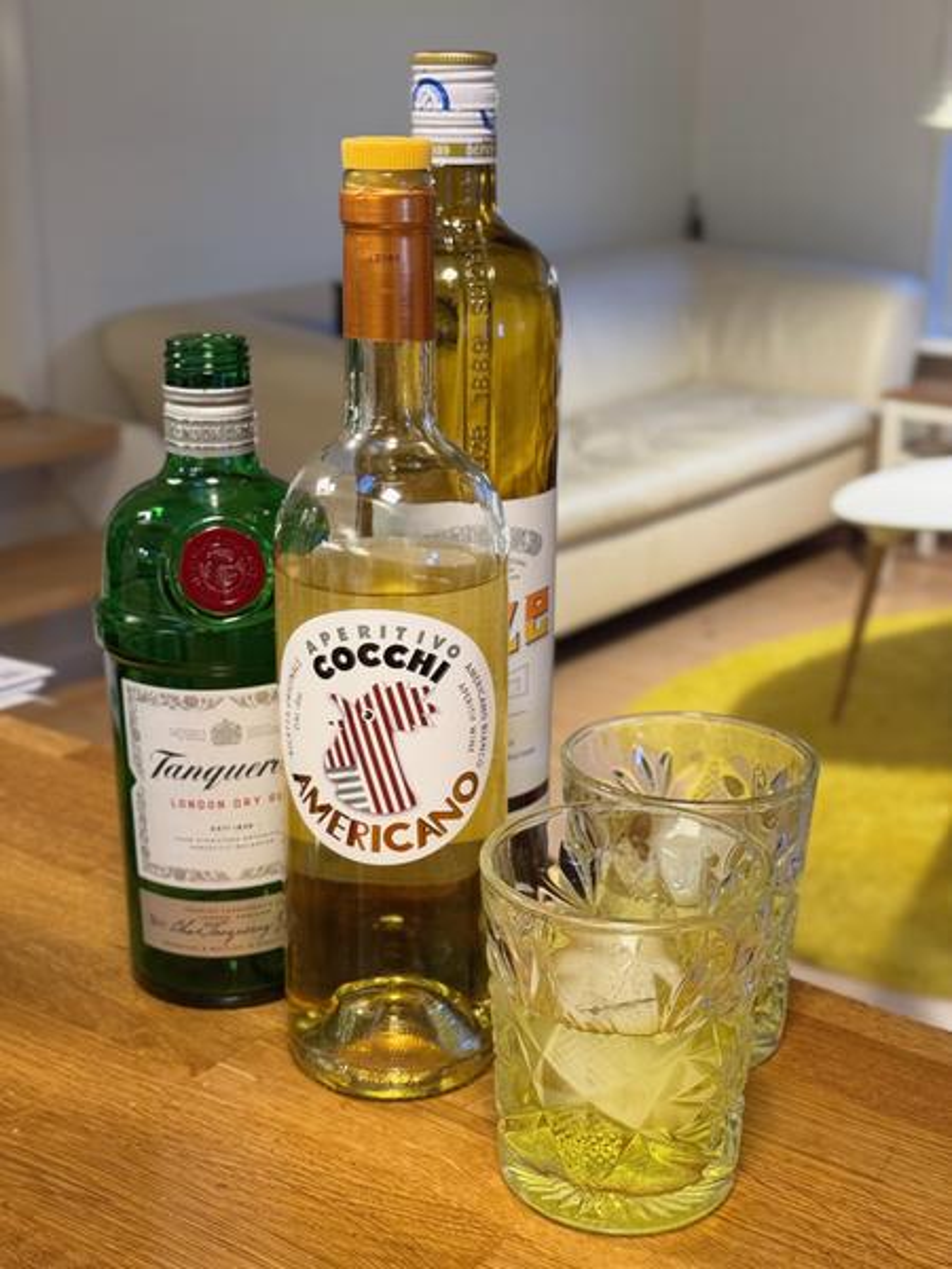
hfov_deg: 30.3
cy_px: 634
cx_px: 476
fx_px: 1760
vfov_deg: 39.7
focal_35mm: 48
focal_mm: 6.76
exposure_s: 1/59
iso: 250
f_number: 1.78
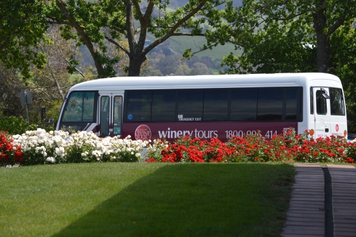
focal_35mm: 188
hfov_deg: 11.0
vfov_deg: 7.3
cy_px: 118
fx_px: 1852
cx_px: 178
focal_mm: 125
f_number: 7.1
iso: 100
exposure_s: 1/200
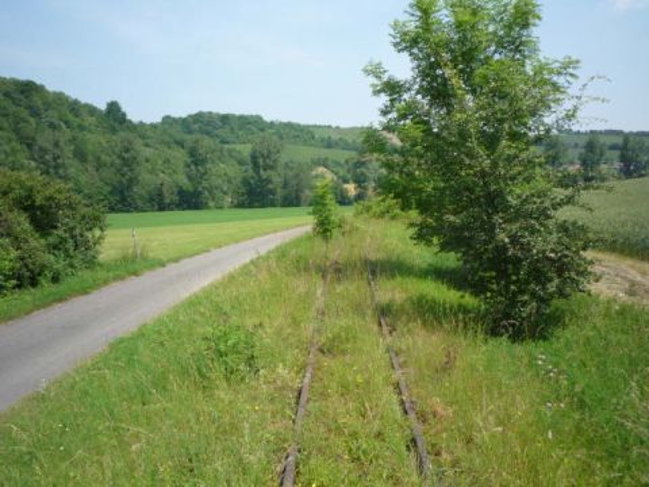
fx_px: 600
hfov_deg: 56.8
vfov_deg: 44.2
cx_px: 324
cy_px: 244
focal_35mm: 32
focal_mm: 5.2
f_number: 4.5
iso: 100
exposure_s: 1/400
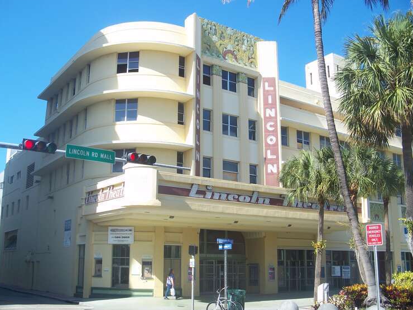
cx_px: 192
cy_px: 159
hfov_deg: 46.8
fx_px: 477
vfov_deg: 36.0
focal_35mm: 40
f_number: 2.8
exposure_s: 1/500
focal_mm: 7.8
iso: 64
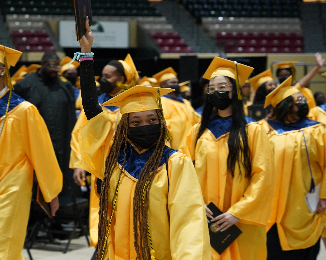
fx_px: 936
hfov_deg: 19.7
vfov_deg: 15.9
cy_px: 130
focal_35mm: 97
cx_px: 101
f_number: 4
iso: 1600
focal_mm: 70
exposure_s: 1/160
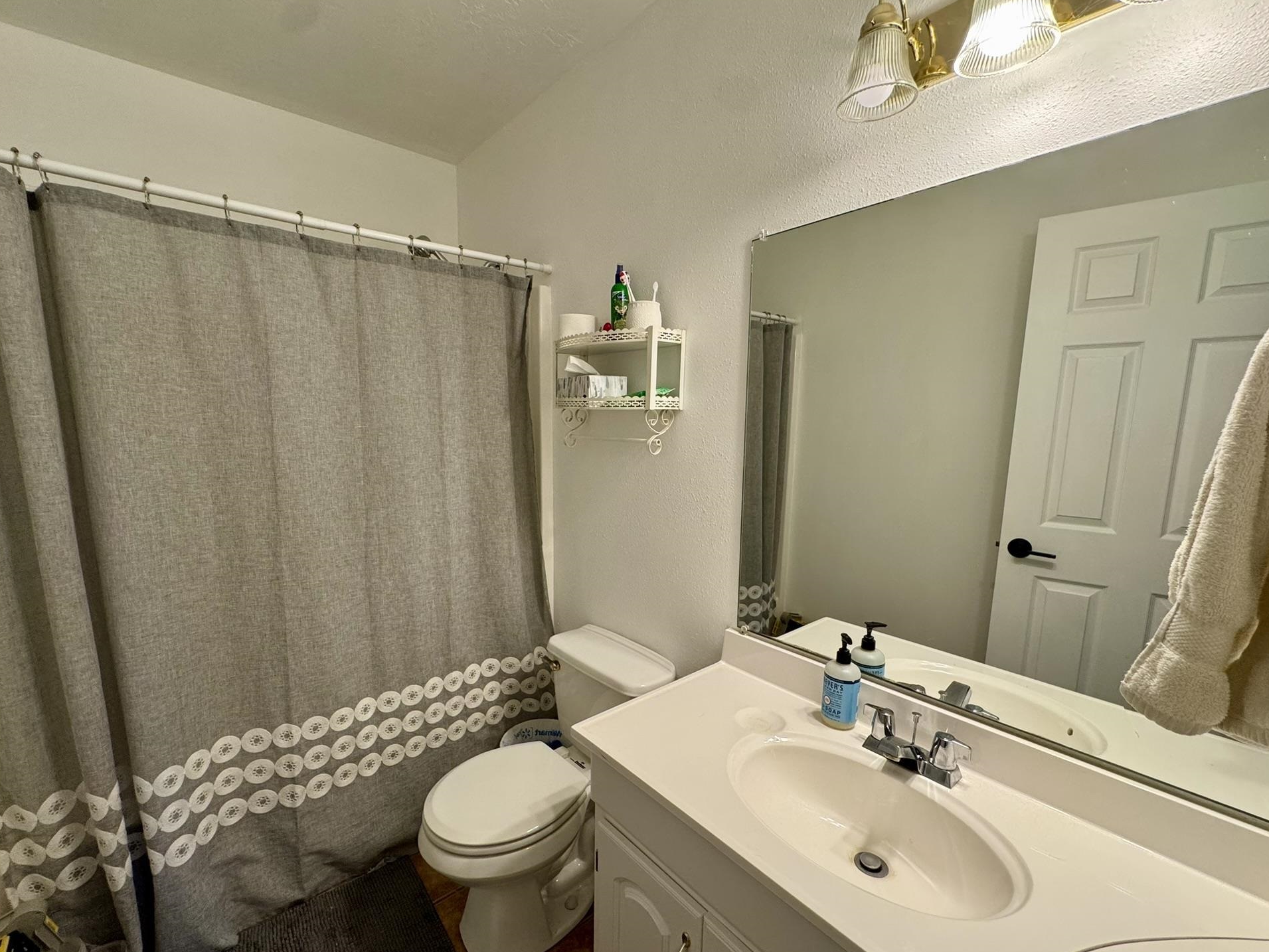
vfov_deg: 81.7
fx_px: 550
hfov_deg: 98.1
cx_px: 618
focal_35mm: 15
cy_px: 494
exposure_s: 1/120
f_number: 2.2
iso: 200
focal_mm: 2.22
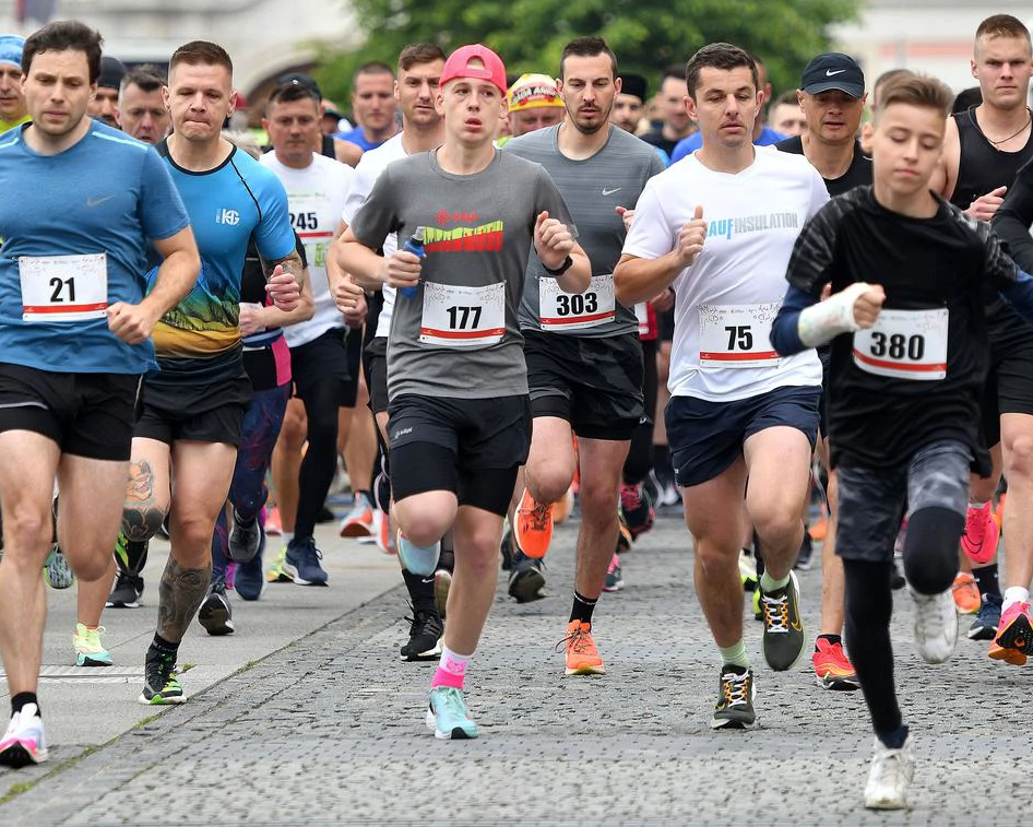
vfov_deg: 6.1
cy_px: 275
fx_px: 7766
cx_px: 569
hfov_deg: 7.6
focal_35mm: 254
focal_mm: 160
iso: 125
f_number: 5
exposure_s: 1/1000
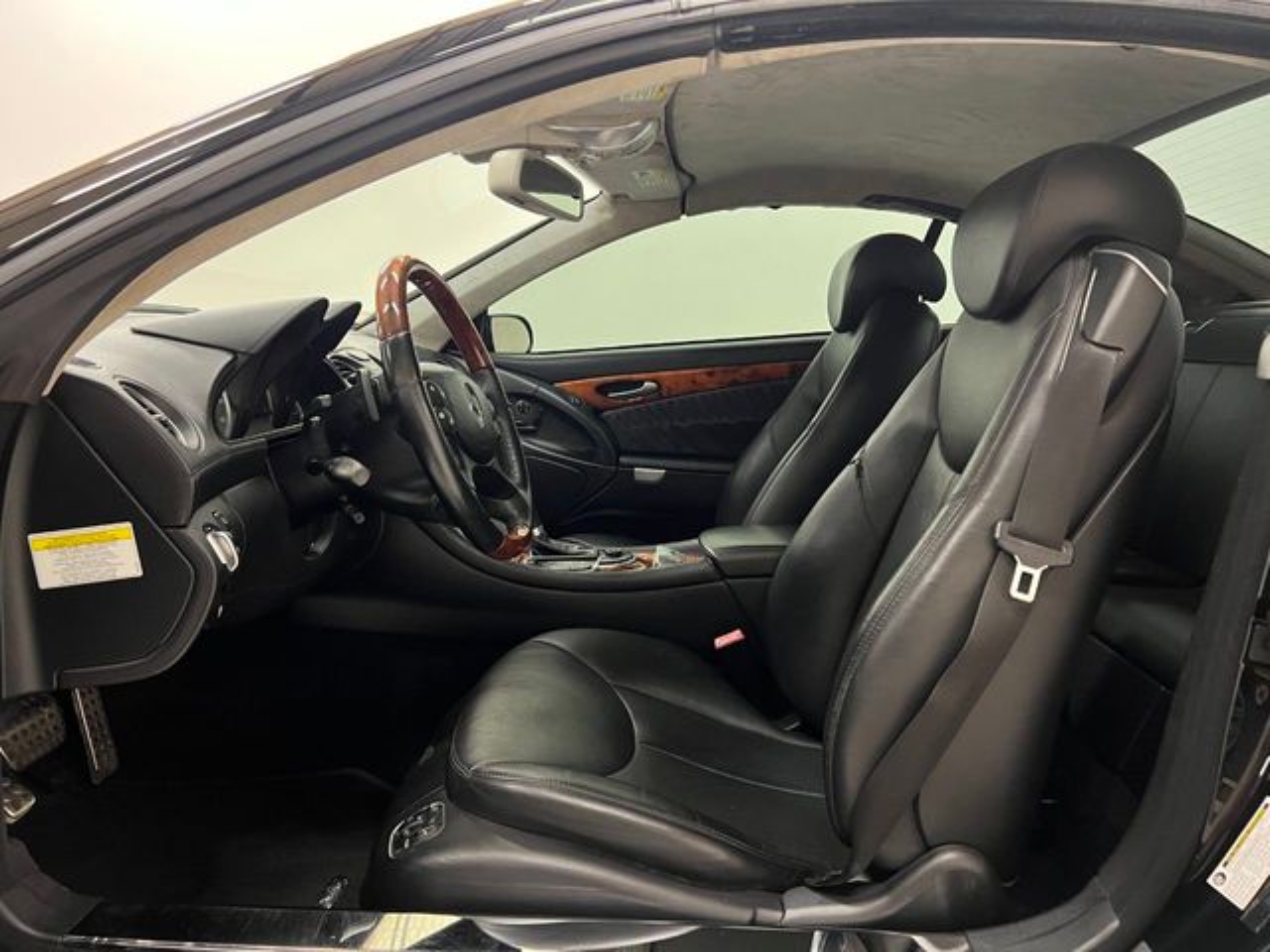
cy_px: 476
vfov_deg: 53.1
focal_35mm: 26
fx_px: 954
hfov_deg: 67.3
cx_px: 635
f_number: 1.5
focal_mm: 5.7
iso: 640
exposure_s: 1/40
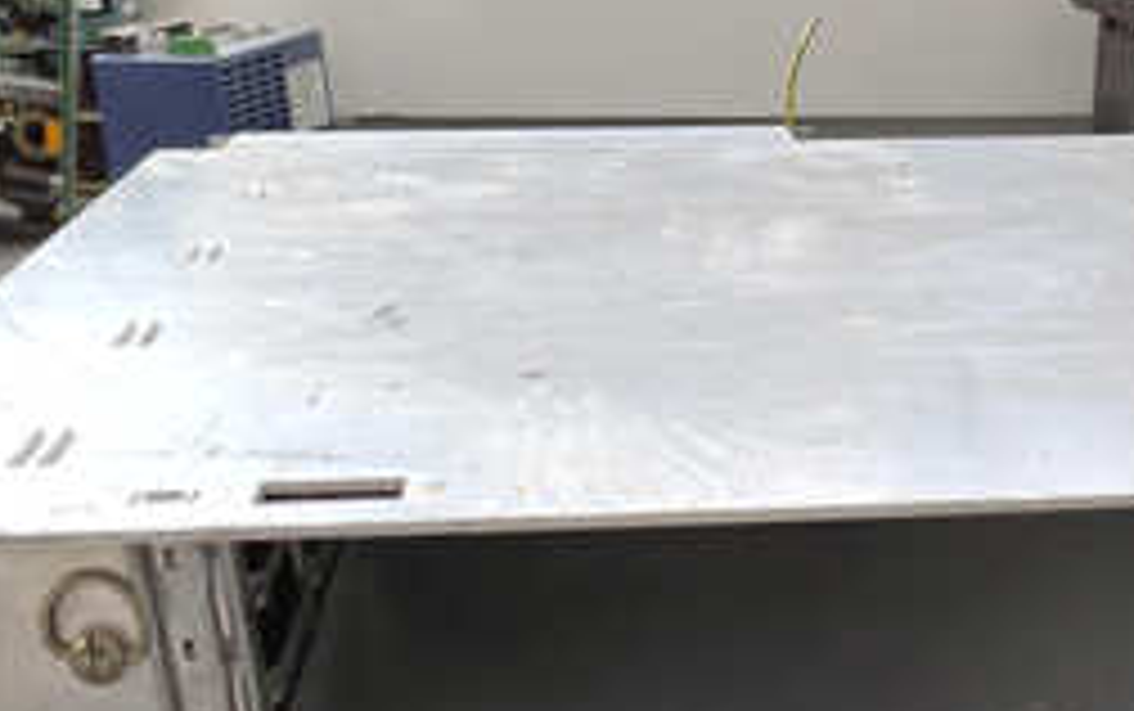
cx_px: 896
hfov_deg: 34.1
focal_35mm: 58
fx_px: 1794
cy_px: 850
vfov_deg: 20.9
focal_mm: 5.52
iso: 1575
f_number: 1.9
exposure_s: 1/50
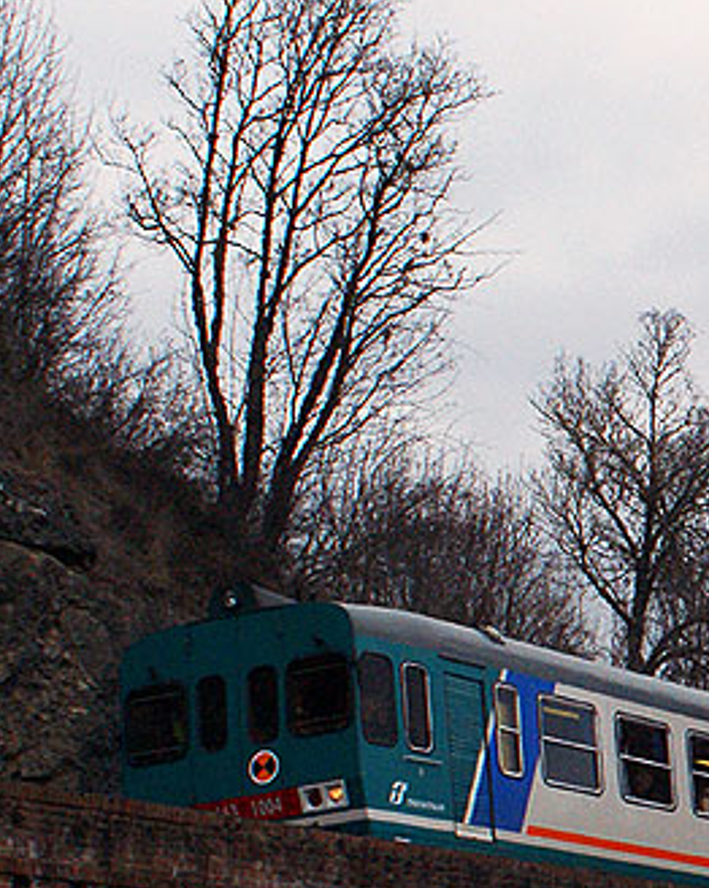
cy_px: 698
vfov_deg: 15.6
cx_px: 1277
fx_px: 3229
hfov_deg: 11.6
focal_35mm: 123
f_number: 9
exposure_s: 1/500
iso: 800
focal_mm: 28
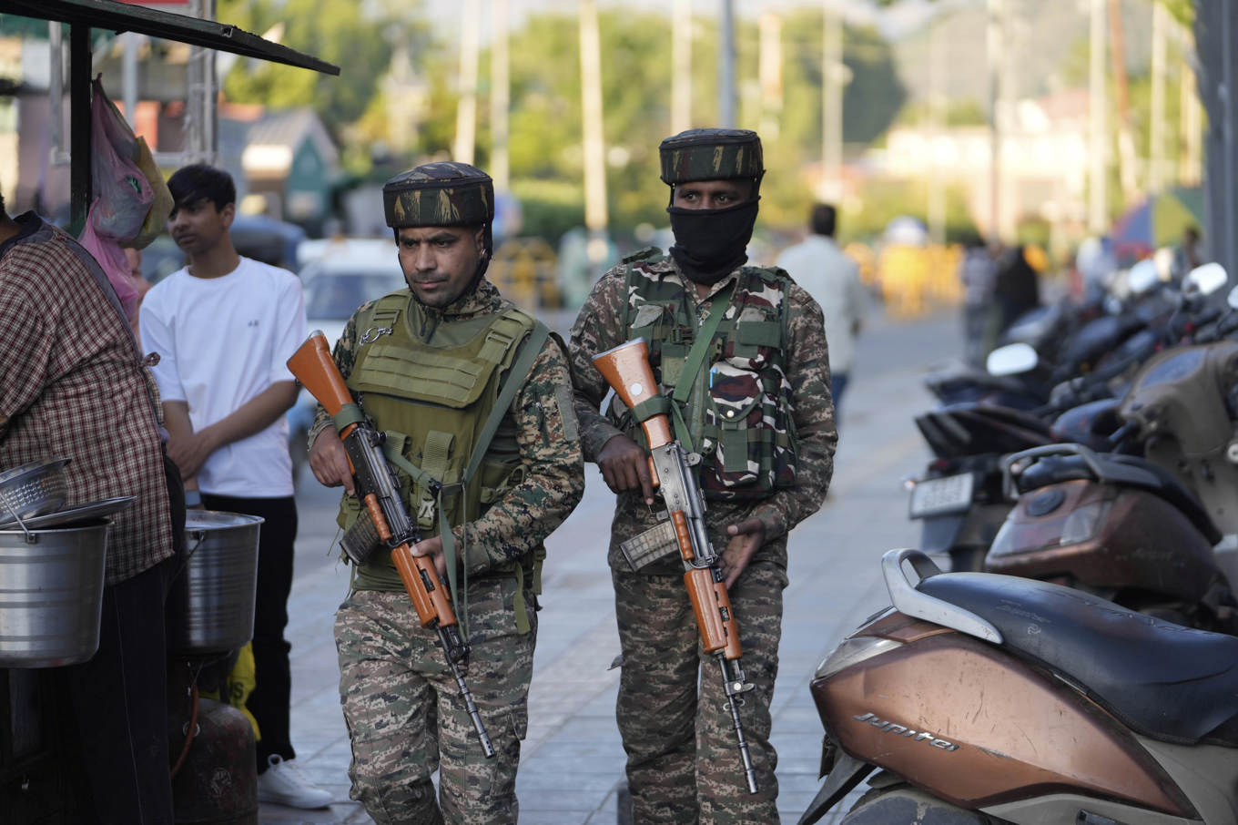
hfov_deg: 17.1
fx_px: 4125
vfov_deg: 11.4
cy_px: 412
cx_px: 619
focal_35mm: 120
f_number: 2.8
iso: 400
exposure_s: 1/1000
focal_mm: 120
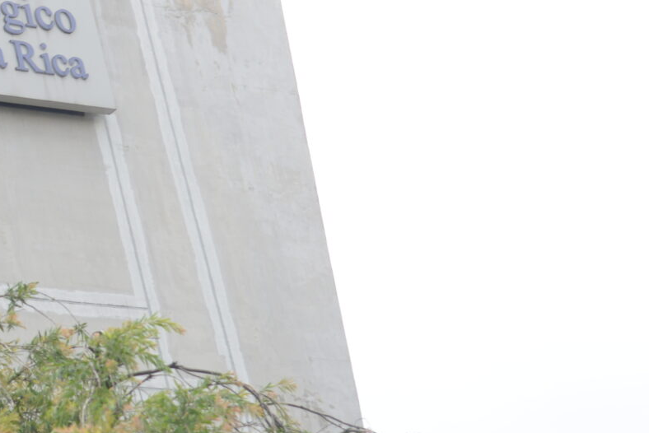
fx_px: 2344
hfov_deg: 14.8
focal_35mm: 130
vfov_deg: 10.4
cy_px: -28
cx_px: -273
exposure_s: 1/500
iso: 200
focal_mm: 40
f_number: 4
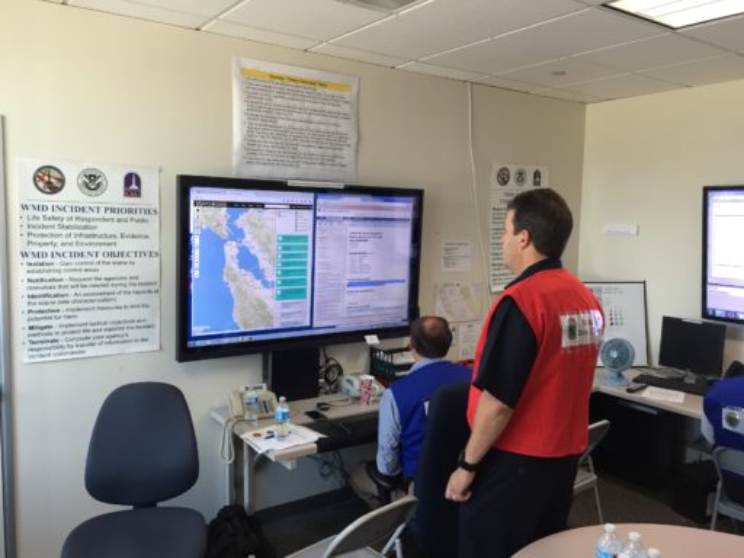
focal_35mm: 29
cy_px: 279
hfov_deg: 61.7
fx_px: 623
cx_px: 372
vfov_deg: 48.2
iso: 64
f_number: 2.2
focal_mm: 4.15
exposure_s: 1/30
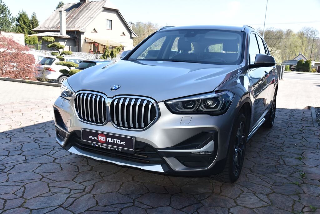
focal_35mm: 35
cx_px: 160
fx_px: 311
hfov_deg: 54.4
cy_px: 107
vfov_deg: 37.9
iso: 500
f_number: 9
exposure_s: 1/200
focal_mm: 35
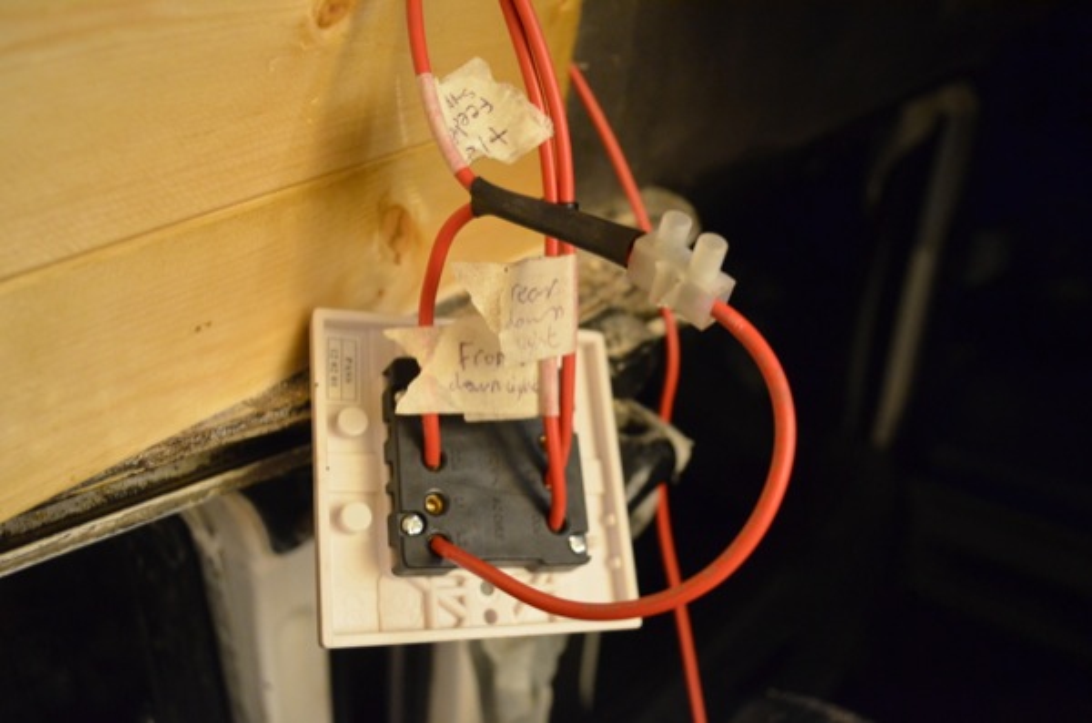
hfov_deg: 57.3
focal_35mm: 33
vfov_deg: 39.8
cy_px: 362
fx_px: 999
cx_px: 546
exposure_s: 1/60
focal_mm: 22
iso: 3200
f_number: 3.8
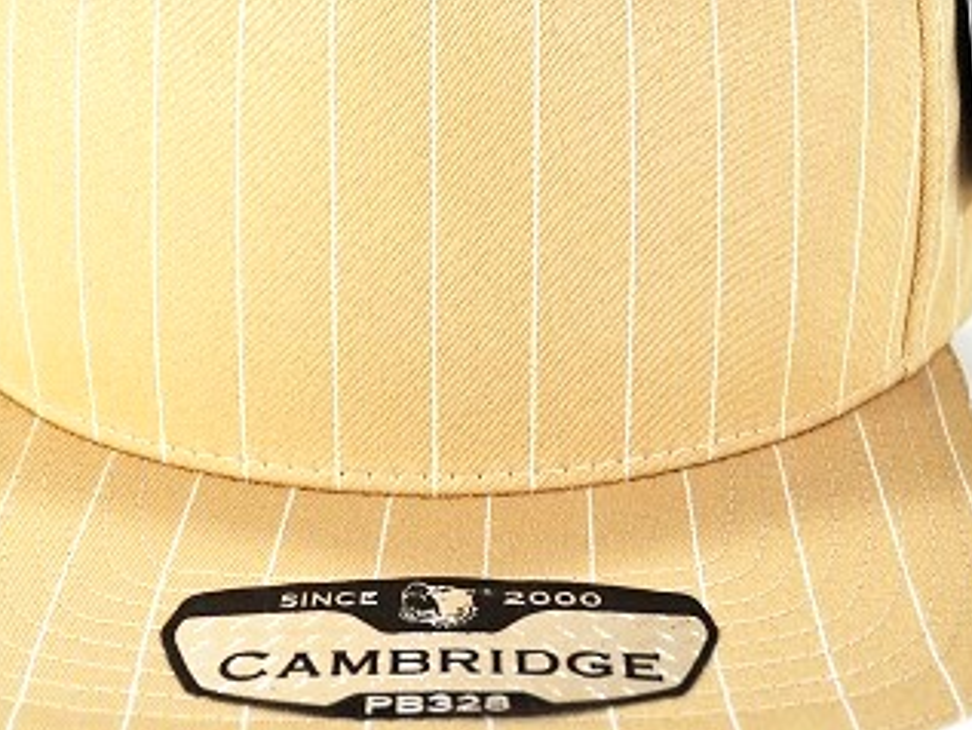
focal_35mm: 76
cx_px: 429
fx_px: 2135
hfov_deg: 25.6
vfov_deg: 19.3
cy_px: 212
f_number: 7.1
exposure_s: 1/200
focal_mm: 26
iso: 200
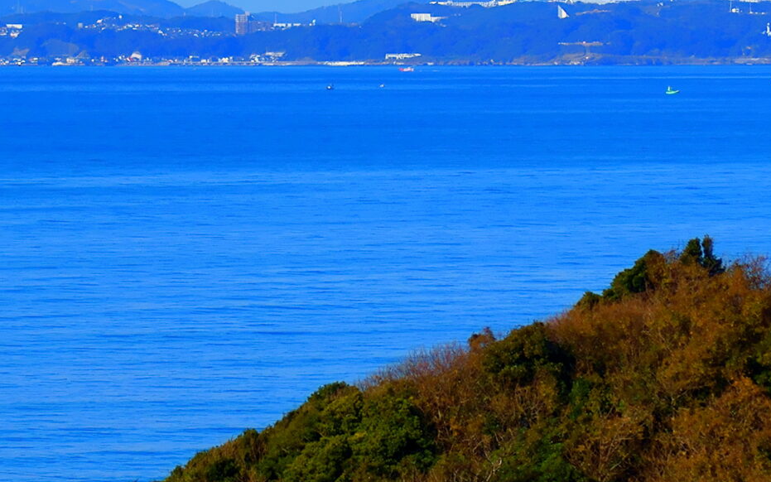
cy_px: 225
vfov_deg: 3.5
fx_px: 7964
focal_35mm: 379
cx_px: 477
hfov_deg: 5.5
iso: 100
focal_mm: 90
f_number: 5.6
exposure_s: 1/640
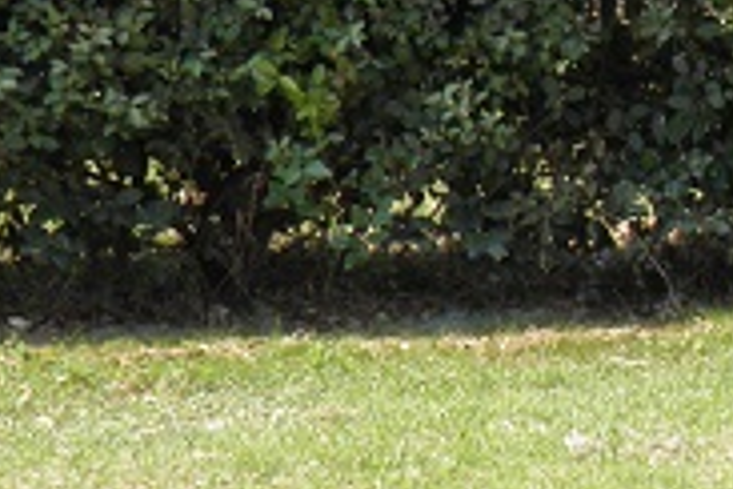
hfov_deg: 10.5
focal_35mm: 186
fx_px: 3787
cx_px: 1262
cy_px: 381
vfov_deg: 7.4
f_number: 5.5
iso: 50
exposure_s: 1/125
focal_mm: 8.9
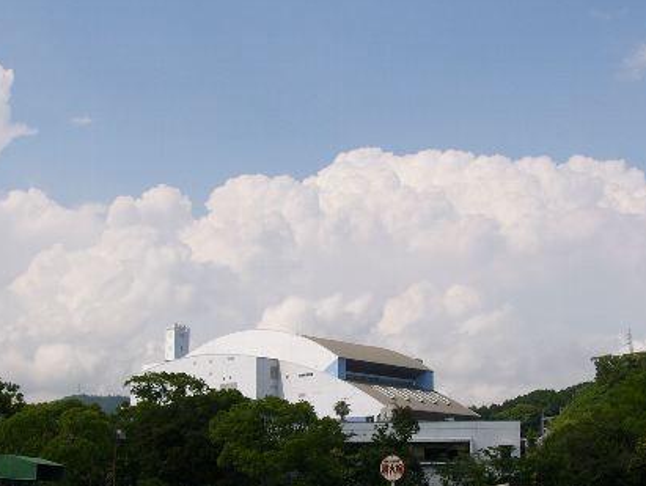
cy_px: 296
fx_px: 1046
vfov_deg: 26.1
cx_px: 368
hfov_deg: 34.3
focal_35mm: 56
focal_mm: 6
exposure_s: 1/500
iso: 50
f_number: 5.6
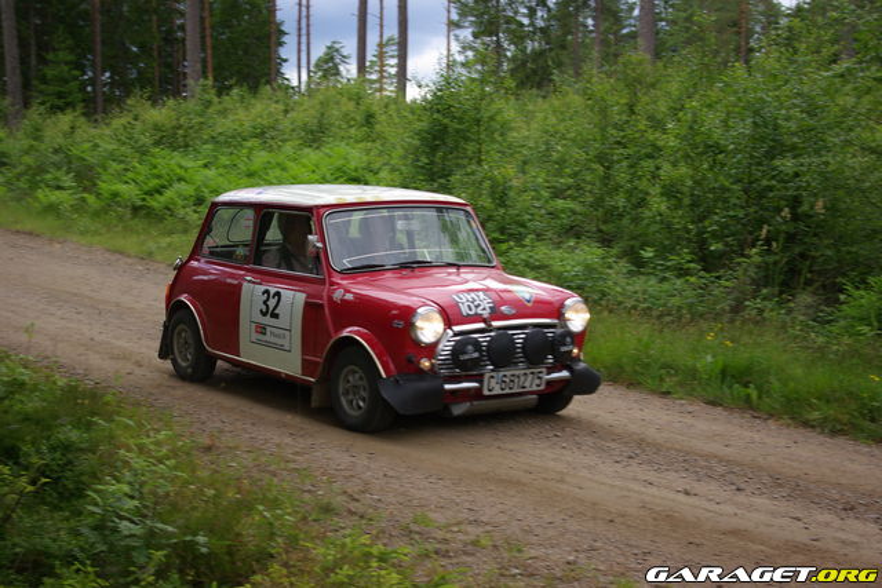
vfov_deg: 22.6
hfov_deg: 33.4
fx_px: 1470
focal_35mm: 60
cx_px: 441
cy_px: 294
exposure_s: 1/250
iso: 200
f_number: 4.5
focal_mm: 40
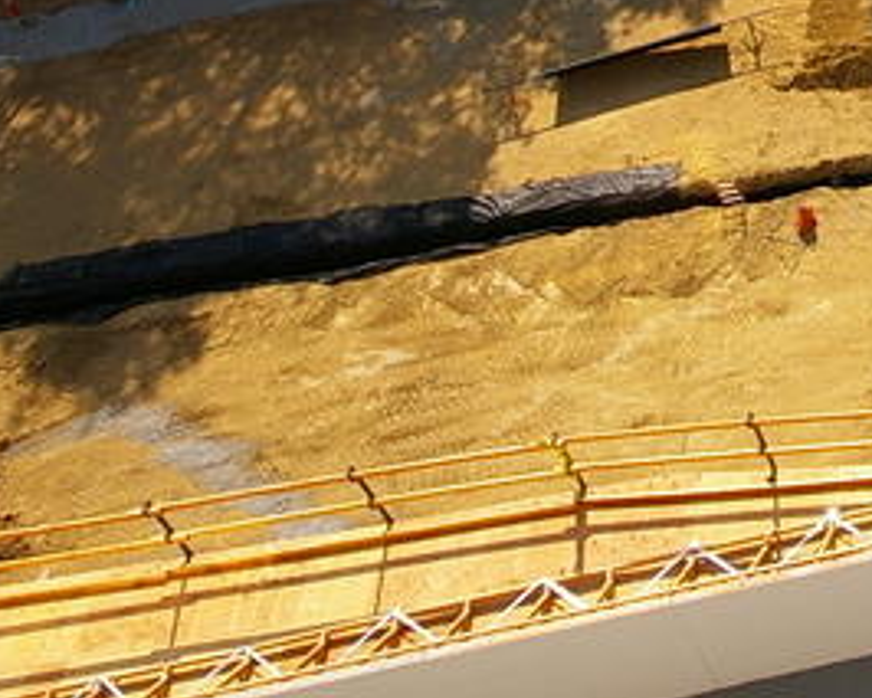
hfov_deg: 22.3
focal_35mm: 66
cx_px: 1387
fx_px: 1704
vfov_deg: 20.8
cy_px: -247
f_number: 11
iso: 200
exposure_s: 1/180
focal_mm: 10
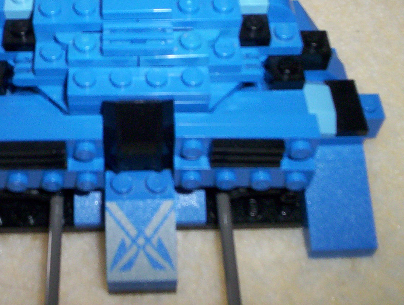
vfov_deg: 25.9
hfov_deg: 33.9
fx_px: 655
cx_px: 131
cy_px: 81
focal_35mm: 56
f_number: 4.5
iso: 140
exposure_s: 1/60
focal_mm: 4.99
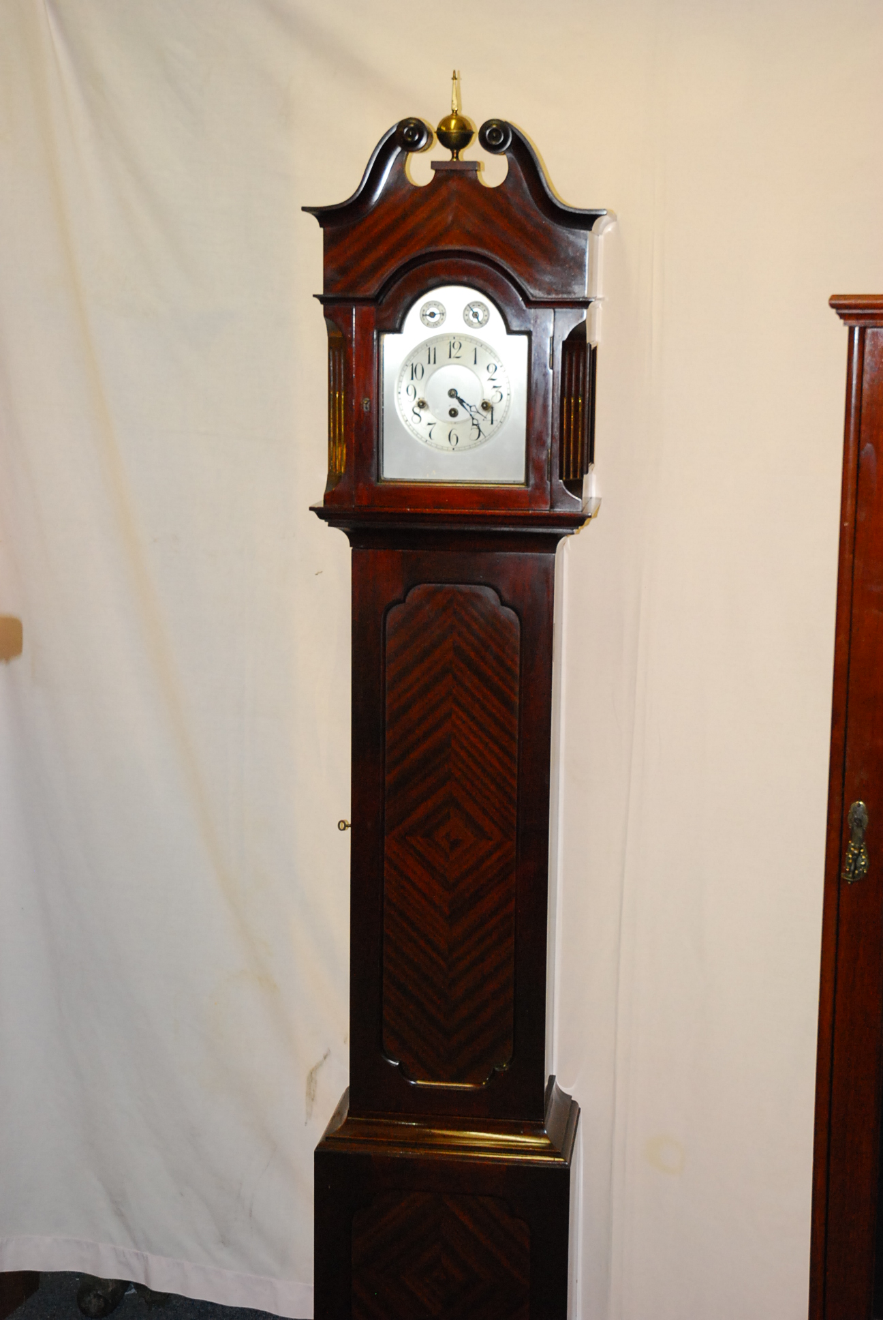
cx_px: 442
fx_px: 2091
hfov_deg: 23.8
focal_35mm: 57
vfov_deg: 35.0
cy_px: 660
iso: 1250
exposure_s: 1/50
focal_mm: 38
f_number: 4.5
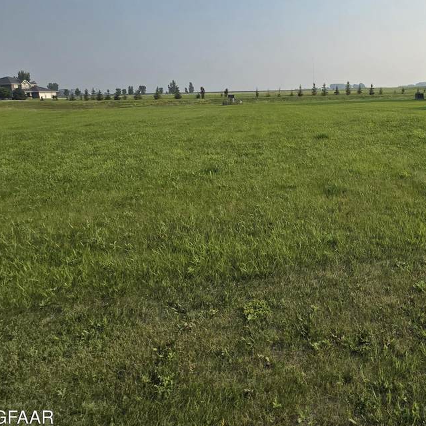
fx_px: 320
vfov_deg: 64.6
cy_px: 127
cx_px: 360
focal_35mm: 23
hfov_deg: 60.0
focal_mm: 2.2
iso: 50
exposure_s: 1/2384
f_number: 2.2
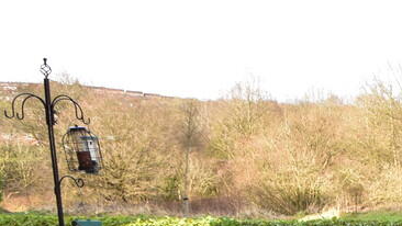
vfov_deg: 25.5
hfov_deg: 34.5
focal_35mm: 44
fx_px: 469
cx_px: 509
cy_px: 236
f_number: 9
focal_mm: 10
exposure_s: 1/160
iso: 400
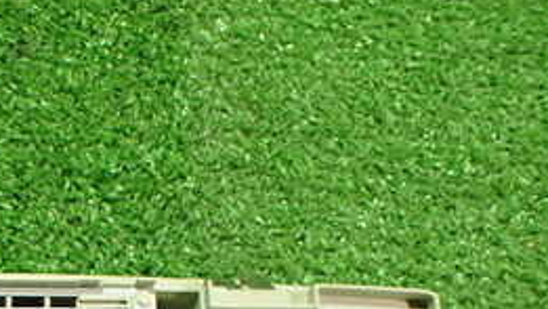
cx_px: -73
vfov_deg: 15.1
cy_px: 448
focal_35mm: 75
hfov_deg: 25.8
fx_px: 1090
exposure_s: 1/30
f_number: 2.3
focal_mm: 5.4
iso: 800
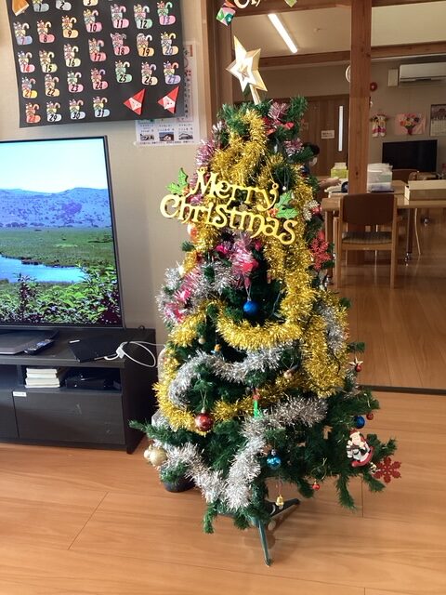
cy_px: 298
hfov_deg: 45.4
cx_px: 223
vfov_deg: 58.4
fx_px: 533
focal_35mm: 31
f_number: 2.4
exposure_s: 1/60
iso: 160
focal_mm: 3.3
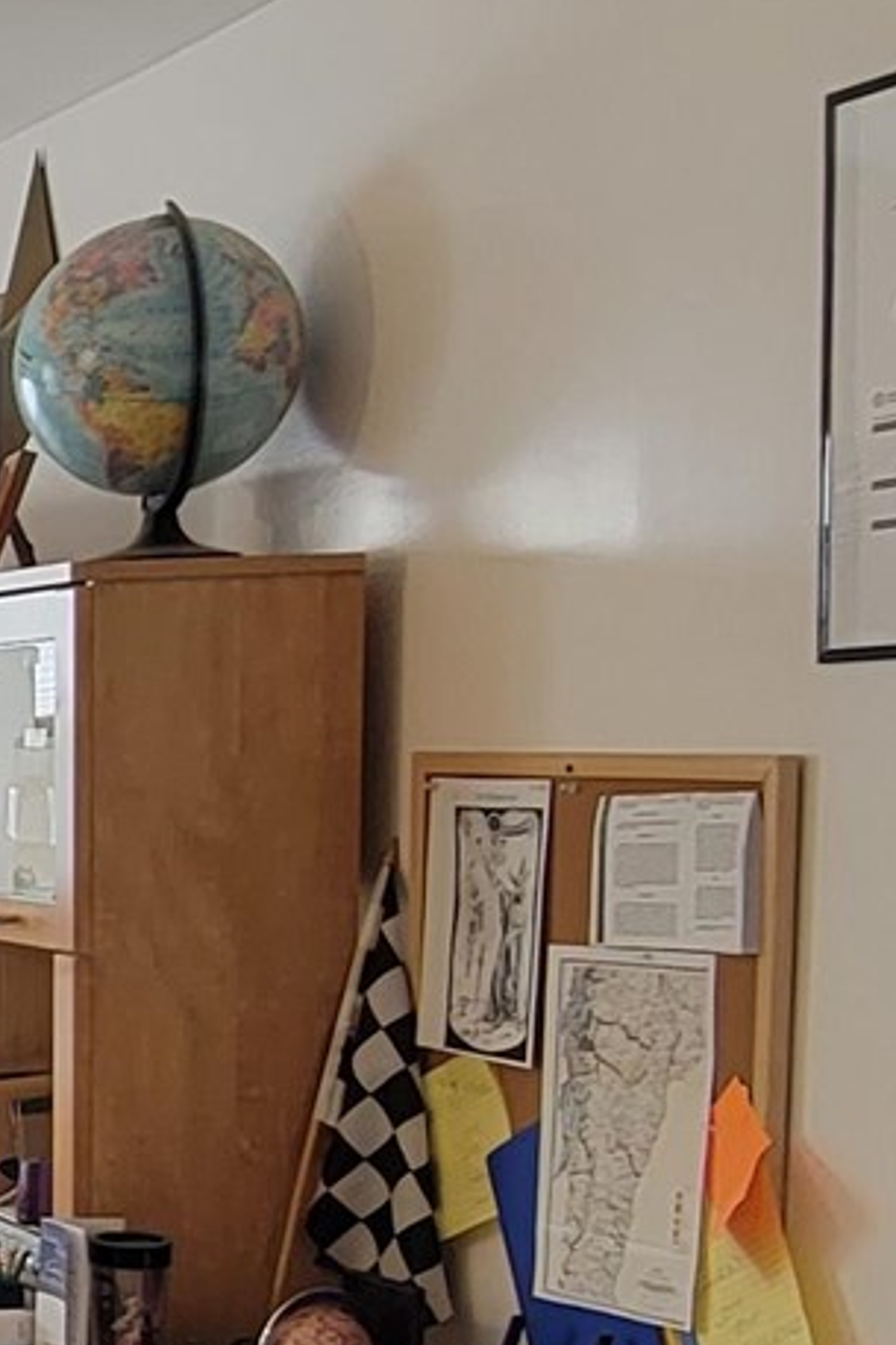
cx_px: -884
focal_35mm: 68
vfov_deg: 29.1
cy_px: 1060
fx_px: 2540
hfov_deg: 15.8
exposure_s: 1/60
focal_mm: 2.2
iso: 64
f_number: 2.2
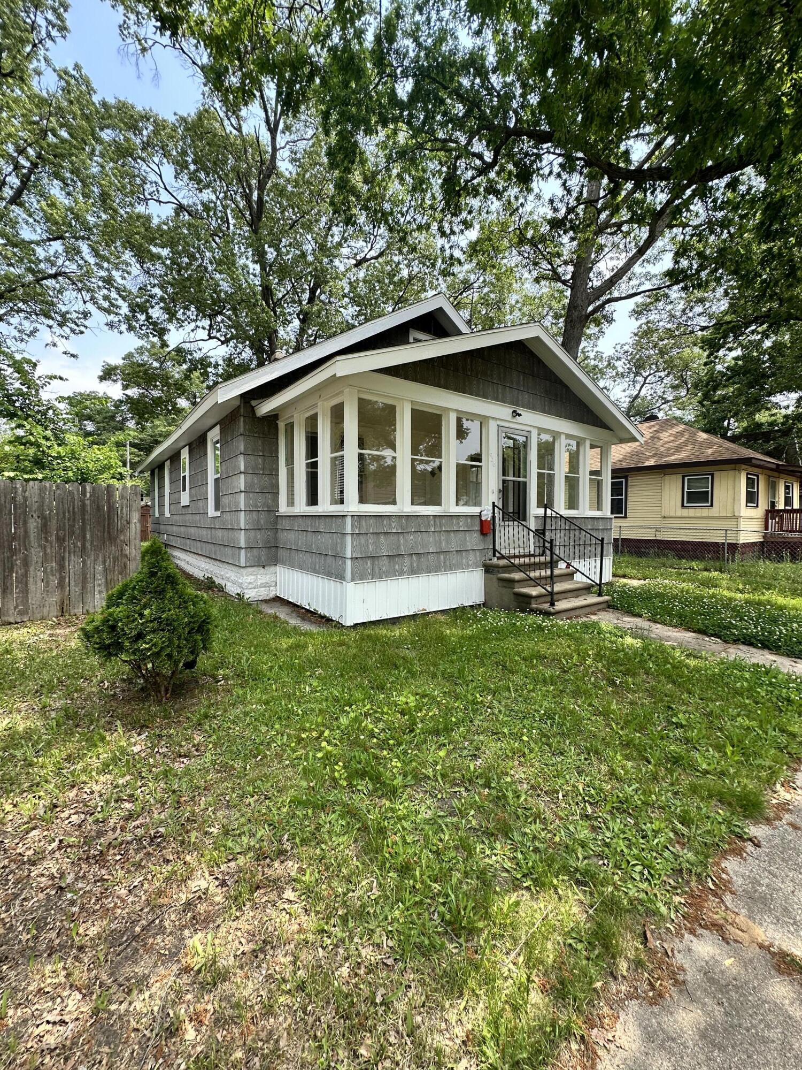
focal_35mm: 14
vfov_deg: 102.1
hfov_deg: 85.7
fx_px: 432
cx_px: 401
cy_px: 535
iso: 40
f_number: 2.2
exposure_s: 1/416
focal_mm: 2.22
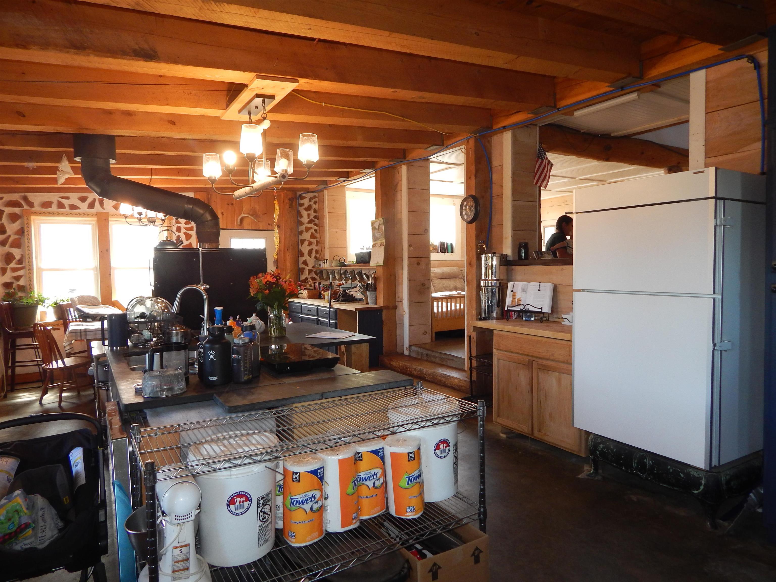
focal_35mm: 23
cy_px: 291
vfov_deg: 58.9
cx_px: 388
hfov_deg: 73.9
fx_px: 516
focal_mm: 4
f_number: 3
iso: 200
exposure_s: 1/30
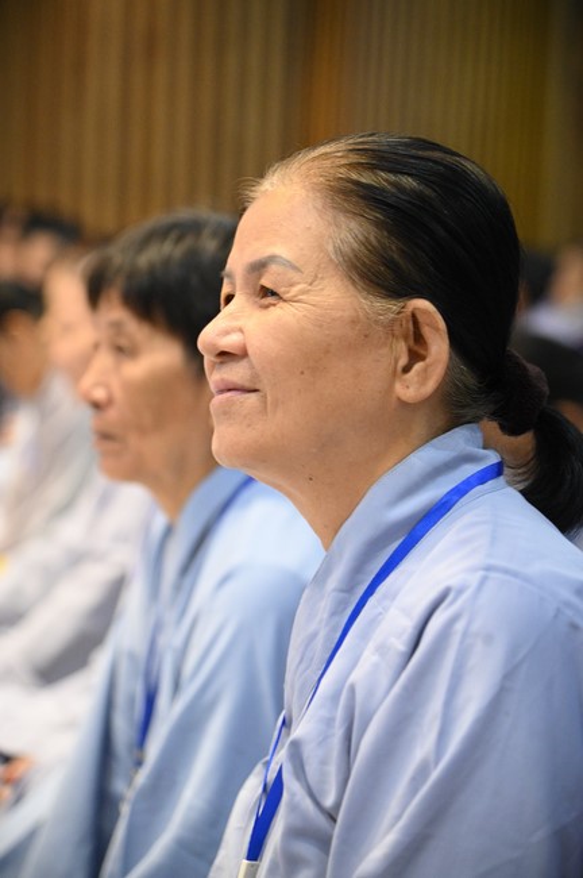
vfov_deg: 17.1
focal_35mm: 120
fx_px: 2921
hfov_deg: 11.4
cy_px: 439
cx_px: 292
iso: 6400
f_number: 4
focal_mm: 120
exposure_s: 1/125
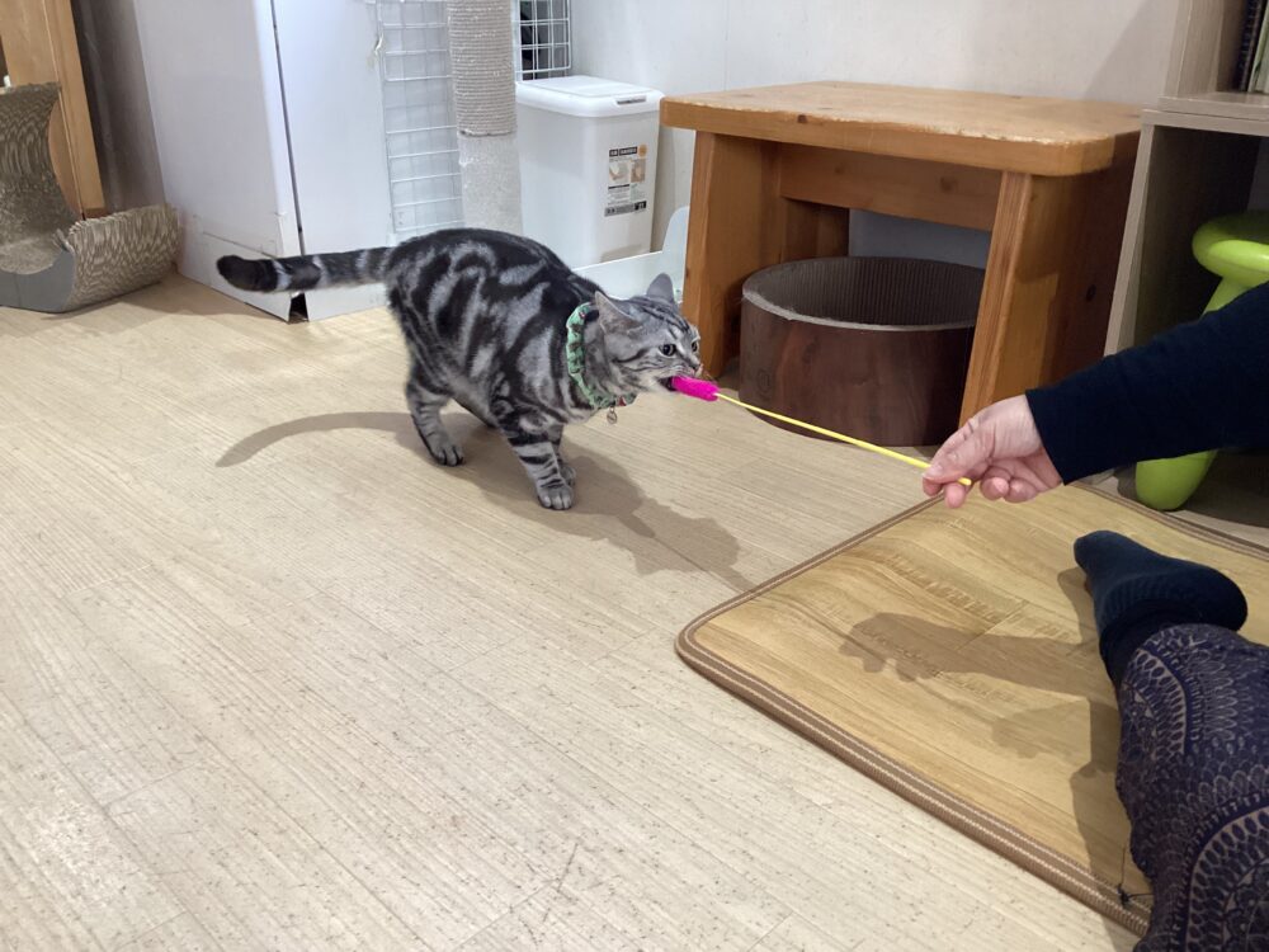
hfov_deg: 58.4
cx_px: 634
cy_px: 476
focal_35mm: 31
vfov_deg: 45.4
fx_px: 1136
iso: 200
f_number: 2.4
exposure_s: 1/50
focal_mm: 3.3
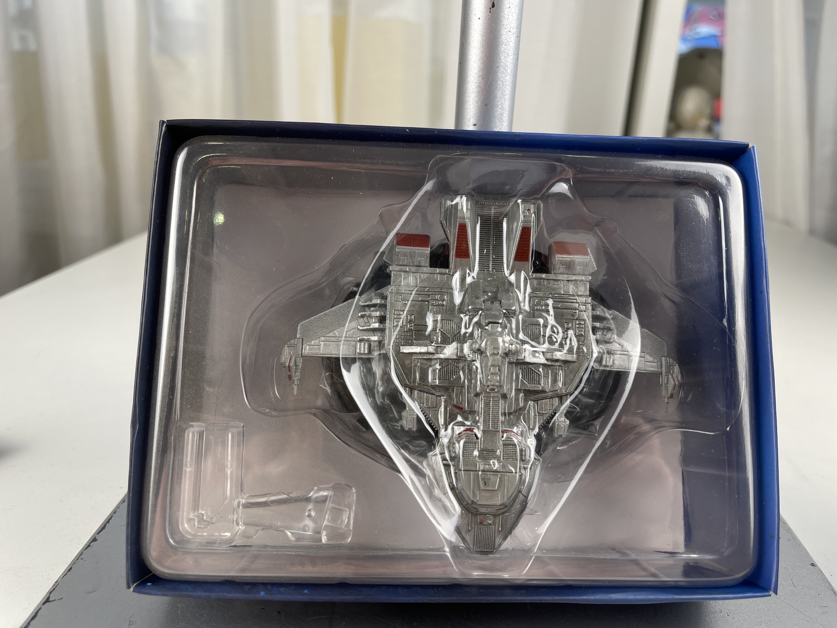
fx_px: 604
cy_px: 314
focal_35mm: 25
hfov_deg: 69.4
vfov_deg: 54.9
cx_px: 418
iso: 64
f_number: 1.6
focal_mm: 5.1
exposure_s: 1/121
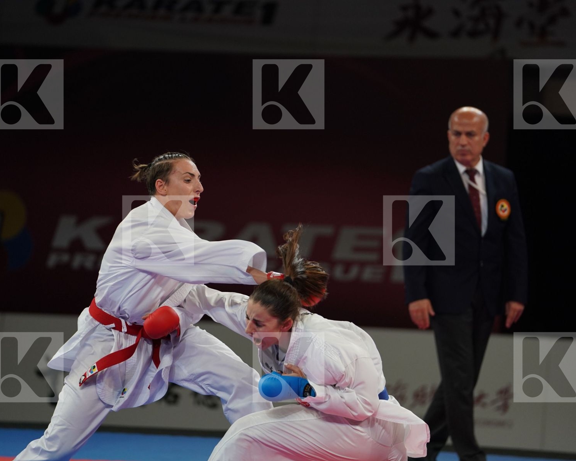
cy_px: 230
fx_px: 3444
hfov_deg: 9.6
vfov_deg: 7.7
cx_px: 289
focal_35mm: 202
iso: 1250
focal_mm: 179
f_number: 2.8
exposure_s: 1/1000
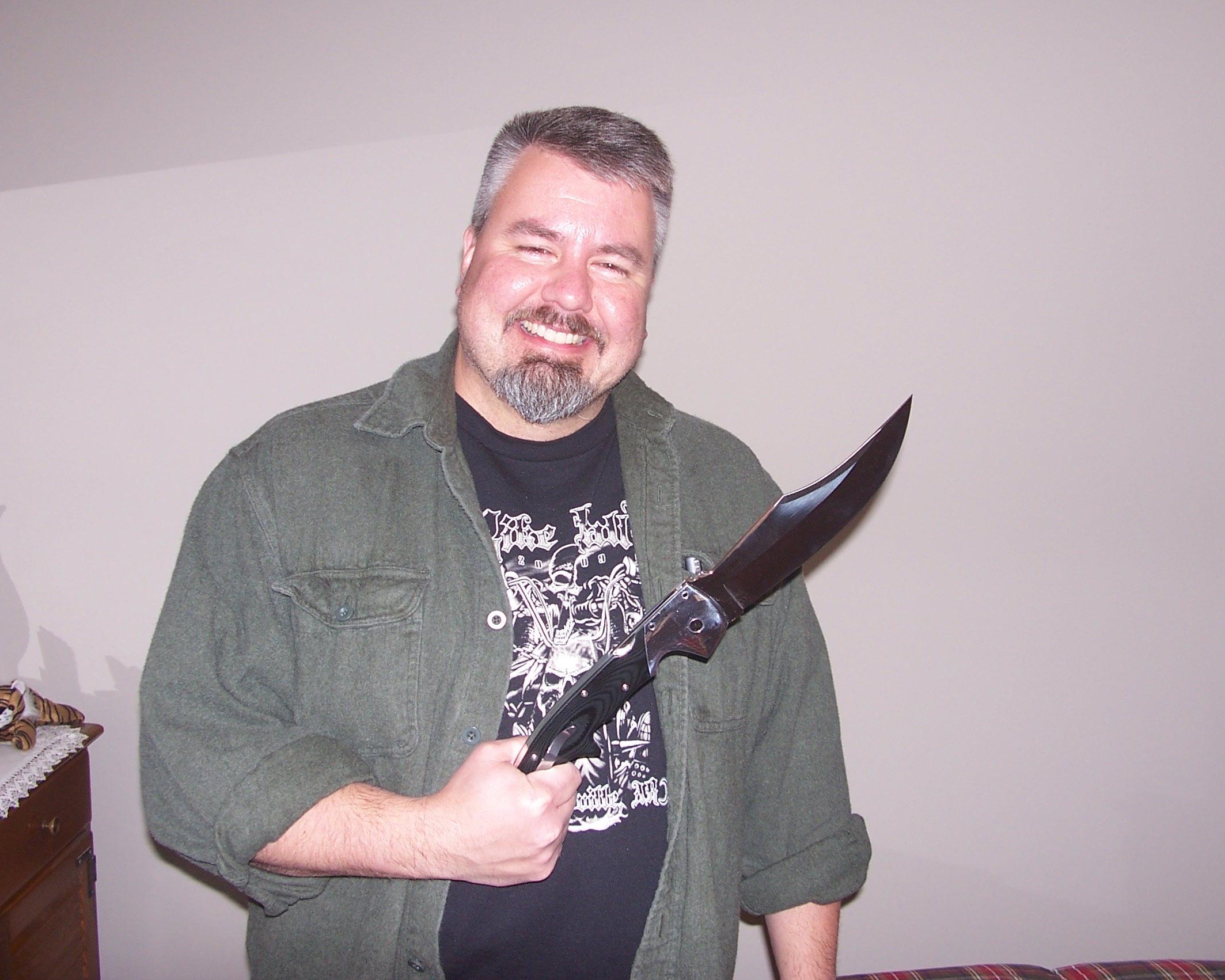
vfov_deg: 40.1
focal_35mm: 37
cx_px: 658
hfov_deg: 49.0
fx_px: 1342
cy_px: 483
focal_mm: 6
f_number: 2.8
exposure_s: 1/60
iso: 80
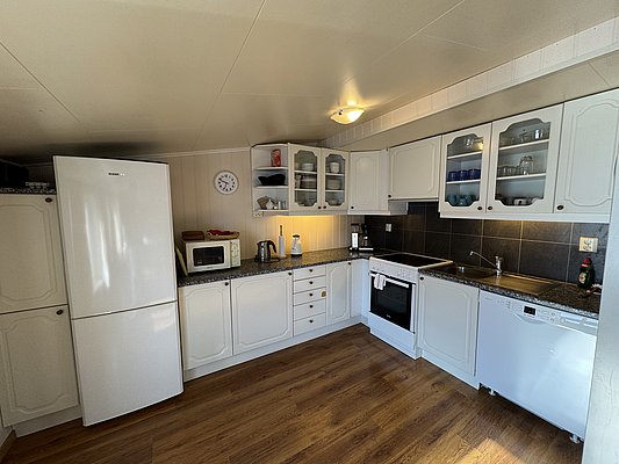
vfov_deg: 85.7
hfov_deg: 102.1
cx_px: 310
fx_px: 250
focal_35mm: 14
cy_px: 232
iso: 80
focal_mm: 2.22
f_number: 2.2
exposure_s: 1/100
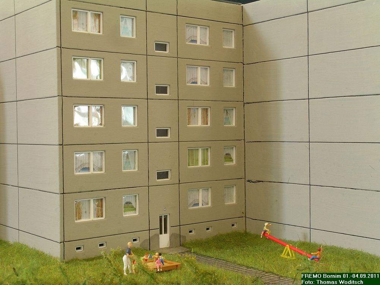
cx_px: 190
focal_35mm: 111
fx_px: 1219
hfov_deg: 17.7
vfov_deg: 13.3
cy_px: 142
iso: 50
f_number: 7.9
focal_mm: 11.1
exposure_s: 2.47
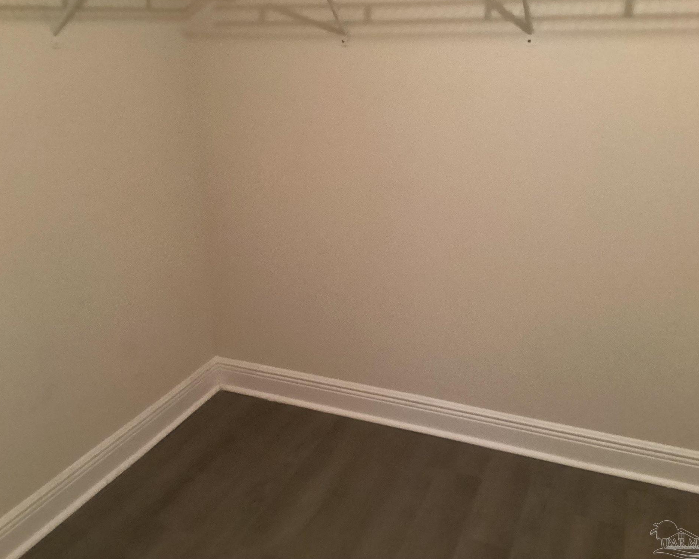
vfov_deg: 44.5
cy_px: 275
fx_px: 683
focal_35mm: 33
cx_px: 336
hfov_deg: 54.2
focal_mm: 3.3
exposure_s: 1/30
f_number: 2.4
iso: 640
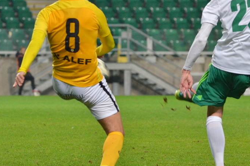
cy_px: 52
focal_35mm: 385
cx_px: 141
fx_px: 2672
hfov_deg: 5.4
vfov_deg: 3.6
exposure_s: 1/500
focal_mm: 145
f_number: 4.8
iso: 2000
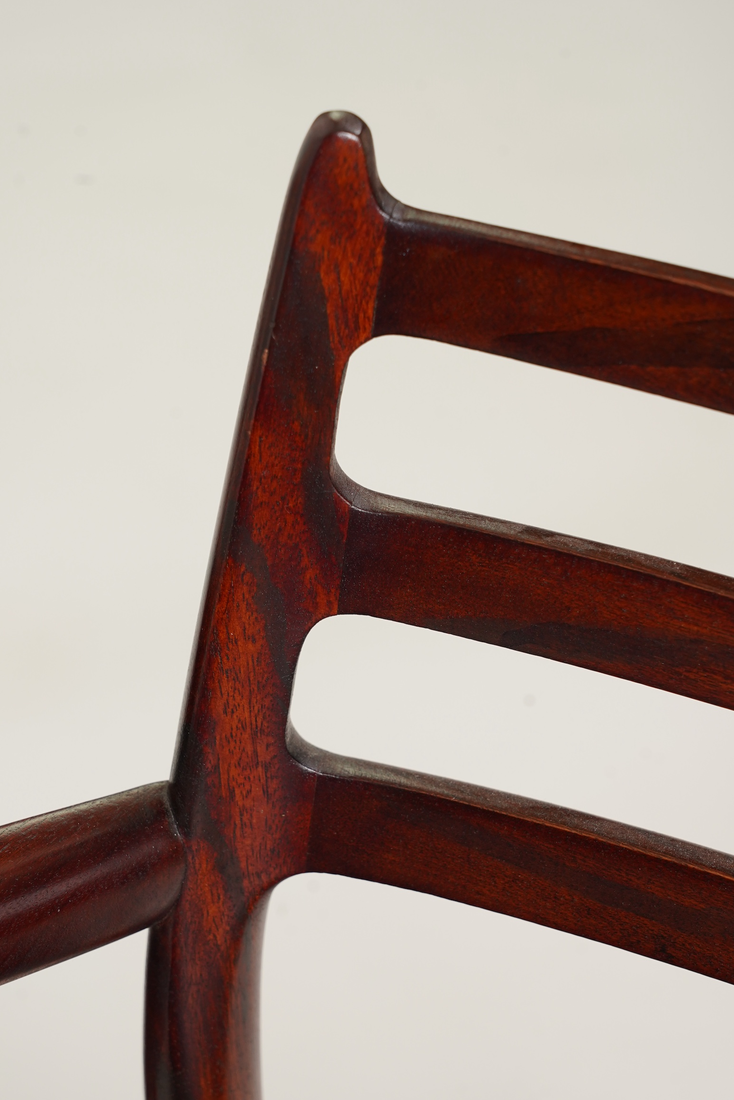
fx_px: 3791
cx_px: 313
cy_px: 649
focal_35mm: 124
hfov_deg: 11.1
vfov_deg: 16.5
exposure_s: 1/125
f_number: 9
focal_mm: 105
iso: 640
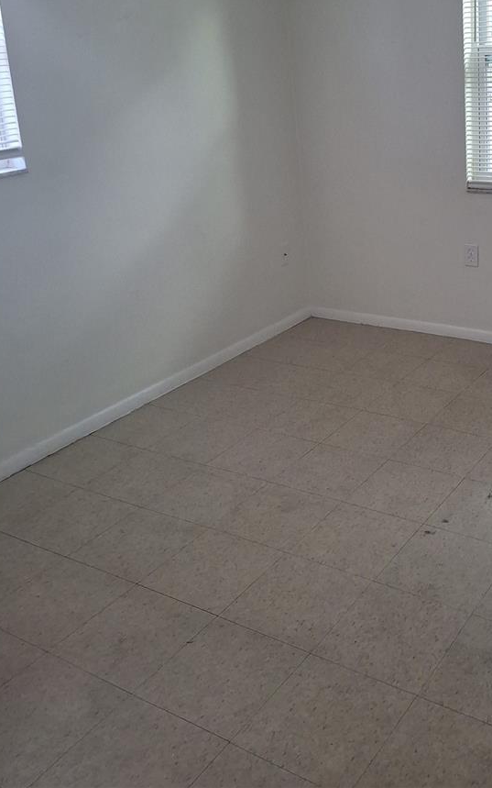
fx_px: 794
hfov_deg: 33.4
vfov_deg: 51.4
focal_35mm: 37
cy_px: 239
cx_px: 400
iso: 250
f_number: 1.8
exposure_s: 1/120
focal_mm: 4.69
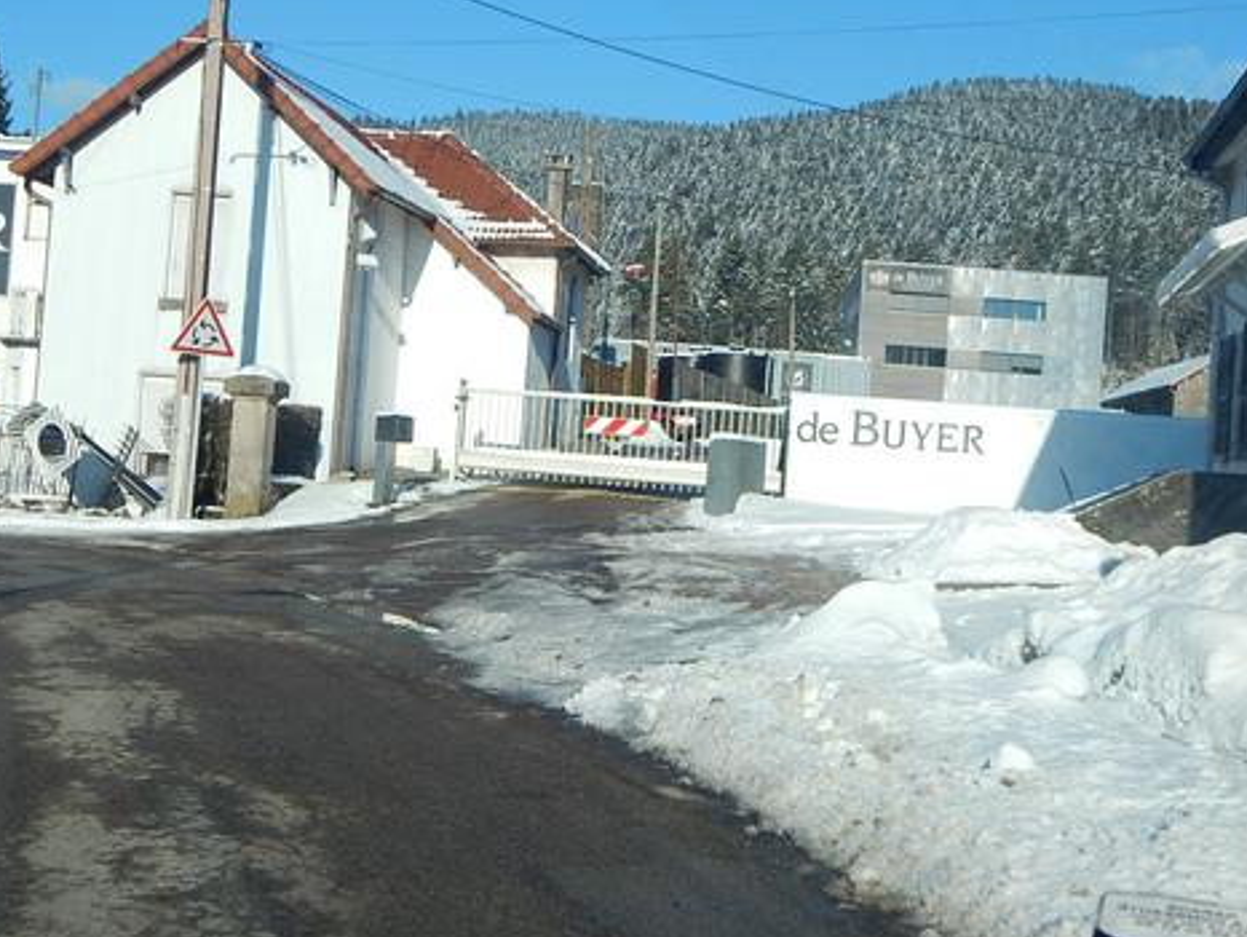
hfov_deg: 32.7
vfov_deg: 24.8
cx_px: 626
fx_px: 2126
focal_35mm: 59
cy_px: 399
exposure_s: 1/400
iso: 125
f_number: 7.1
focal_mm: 7.7
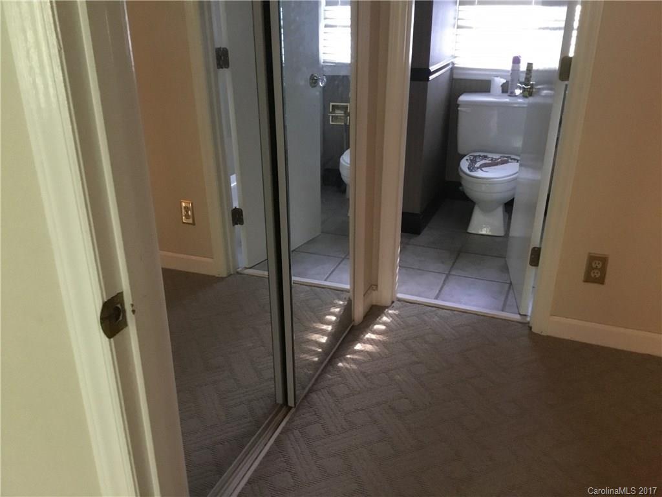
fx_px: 593
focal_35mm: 31
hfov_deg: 58.4
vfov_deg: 45.4
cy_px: 248
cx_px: 331
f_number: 2.4
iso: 250
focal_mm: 3.3
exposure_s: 1/15
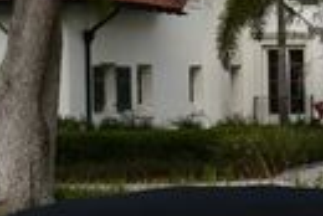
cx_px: 365
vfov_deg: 5.8
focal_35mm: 236
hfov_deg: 8.6
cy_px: 214
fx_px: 2120
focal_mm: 24
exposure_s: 1/250
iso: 125
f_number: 8
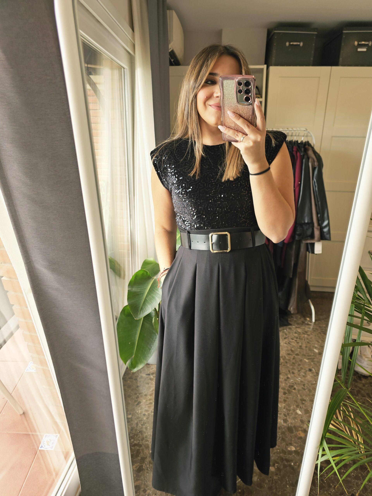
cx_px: 186
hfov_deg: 58.9
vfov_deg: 73.9
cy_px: 248
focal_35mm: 23
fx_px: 330
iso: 80
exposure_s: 1/190
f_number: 1.7
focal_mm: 6.3
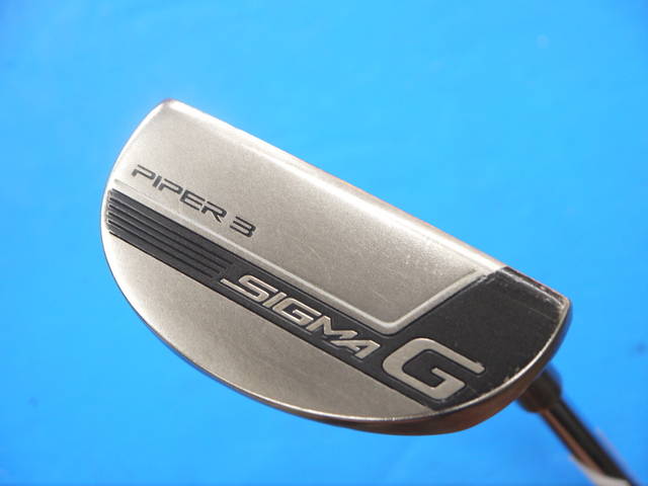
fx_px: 1572
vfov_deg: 17.6
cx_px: 324
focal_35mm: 84
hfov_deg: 23.3
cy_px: 243
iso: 800
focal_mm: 42
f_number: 5.6
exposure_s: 1/80
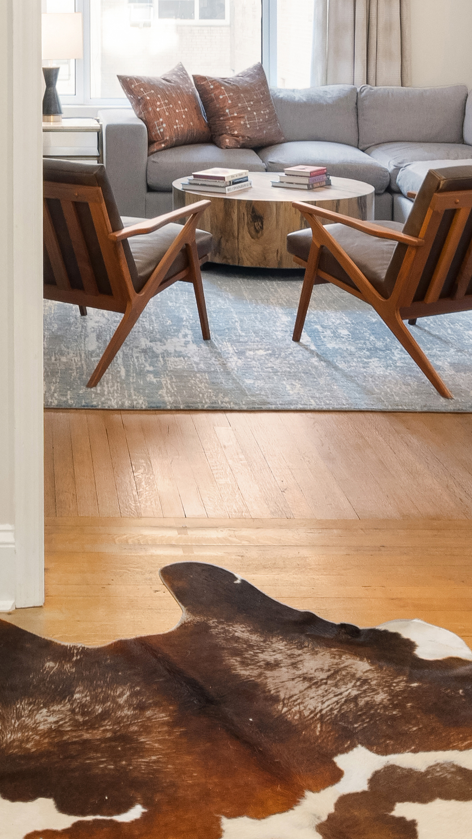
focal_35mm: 57
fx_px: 1268
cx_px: -12
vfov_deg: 34.0
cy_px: 41
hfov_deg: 20.3
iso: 1250
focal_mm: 17
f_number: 13
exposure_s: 1/4
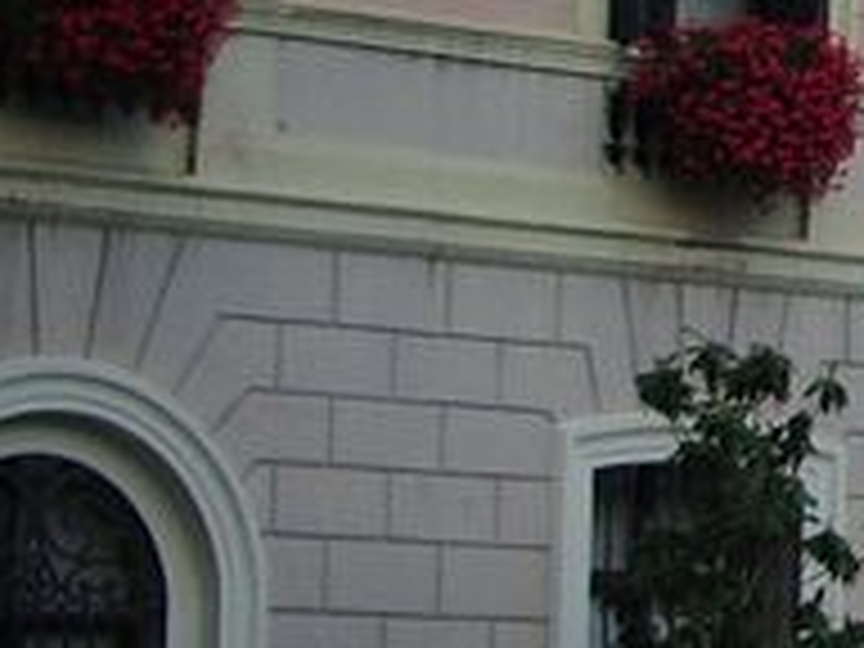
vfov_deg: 7.9
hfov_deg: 10.1
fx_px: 4667
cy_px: 36
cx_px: 1503
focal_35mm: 187
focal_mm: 5.8
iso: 50
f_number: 2.6
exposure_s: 1/80
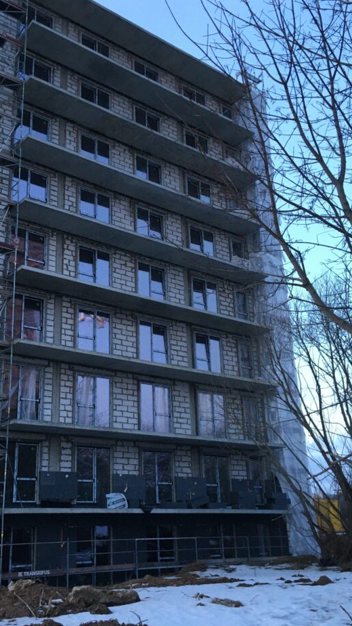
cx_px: 110
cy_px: 323
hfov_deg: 33.4
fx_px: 581
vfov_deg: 56.6
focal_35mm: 35
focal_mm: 4.15
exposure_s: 1/33
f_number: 2.2
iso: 64
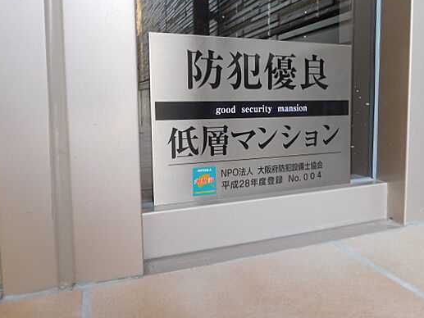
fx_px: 355
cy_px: 135
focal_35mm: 29
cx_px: 239
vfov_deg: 48.1
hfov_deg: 61.4
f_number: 3.4
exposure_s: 1/30
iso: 160
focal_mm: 4.5
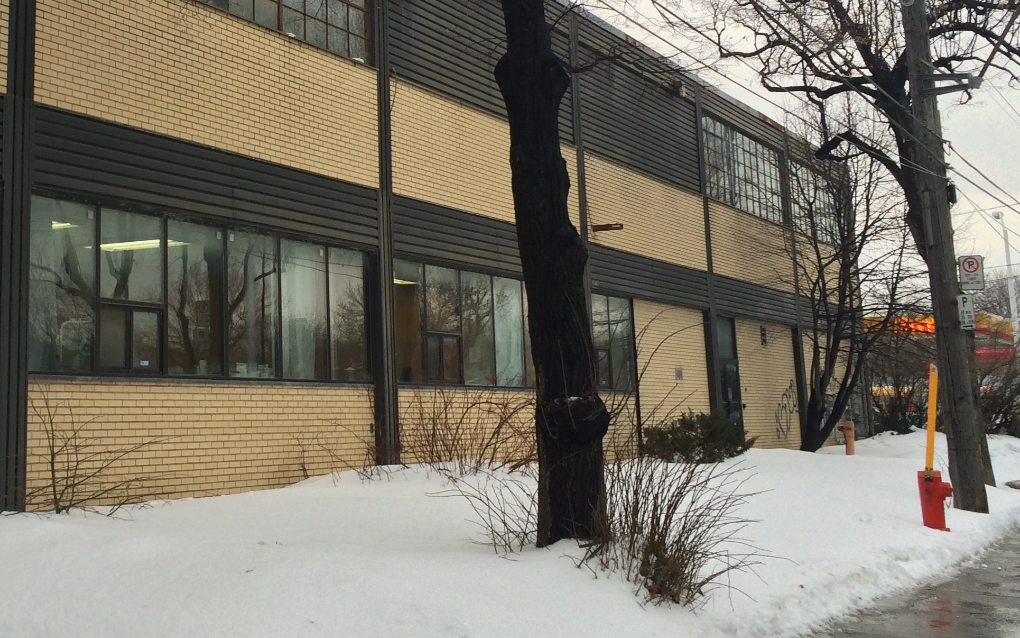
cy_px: 129
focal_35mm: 52
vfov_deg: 24.5
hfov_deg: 37.7
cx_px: 235
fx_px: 1445
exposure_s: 1/120
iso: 40
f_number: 2.2
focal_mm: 4.15
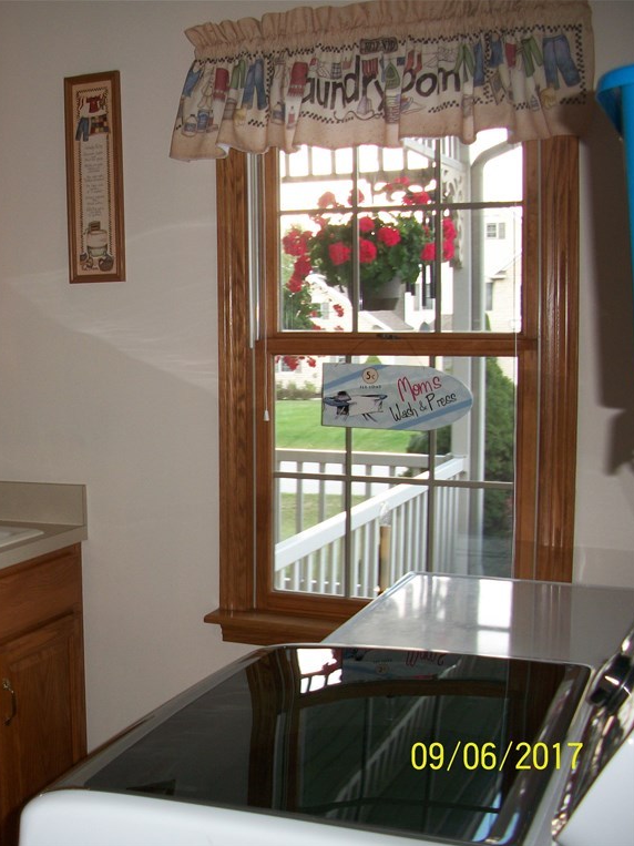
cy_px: 425
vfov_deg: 40.4
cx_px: 73
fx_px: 1148
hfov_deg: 29.7
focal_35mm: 47
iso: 80
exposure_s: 1/30
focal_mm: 6.3
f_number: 3.1
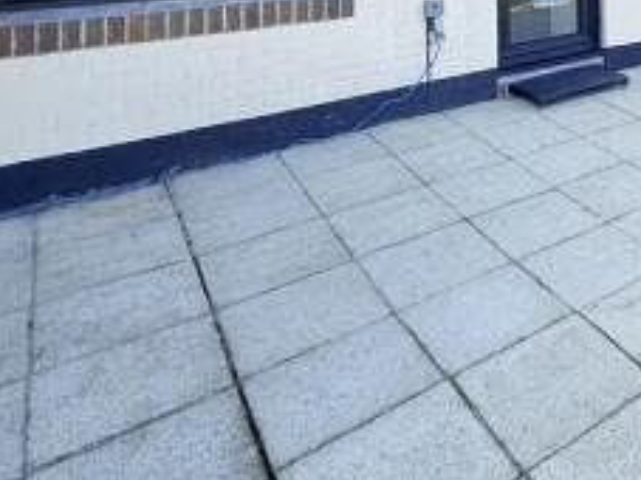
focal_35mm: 36
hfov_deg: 40.3
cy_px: -95
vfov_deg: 32.7
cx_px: 724
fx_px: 666
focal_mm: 2.22
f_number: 2.2
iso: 64
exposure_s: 1/498
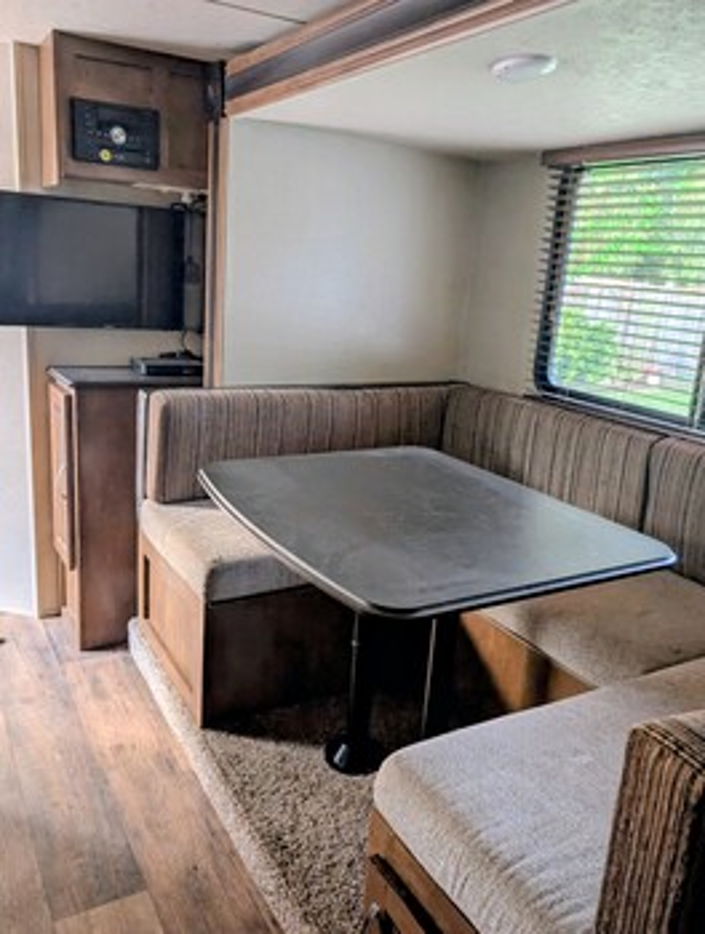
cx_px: 352
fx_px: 649
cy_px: 467
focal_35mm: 24
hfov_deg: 57.0
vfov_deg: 71.5
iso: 302
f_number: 1.68
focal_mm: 6.9
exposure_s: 1/30
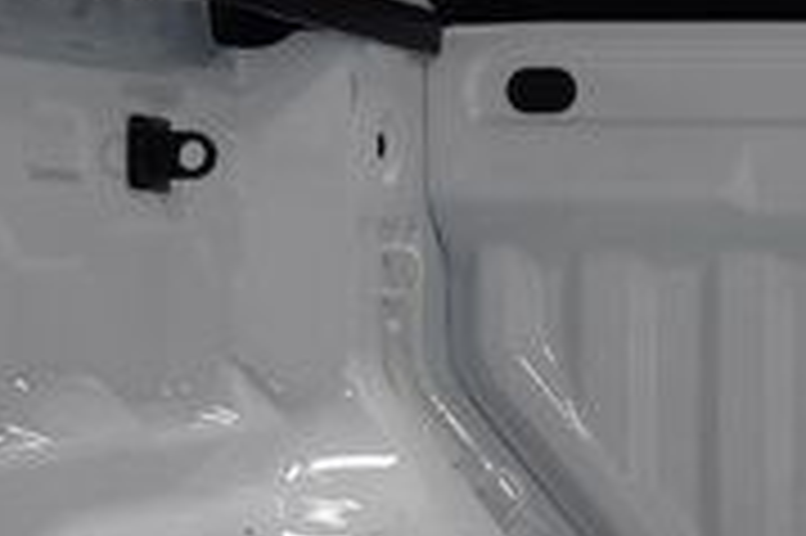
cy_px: 349
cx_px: 1319
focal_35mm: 129
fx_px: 2885
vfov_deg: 10.6
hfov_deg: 14.5
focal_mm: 24
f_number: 7.1
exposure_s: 1/40
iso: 400
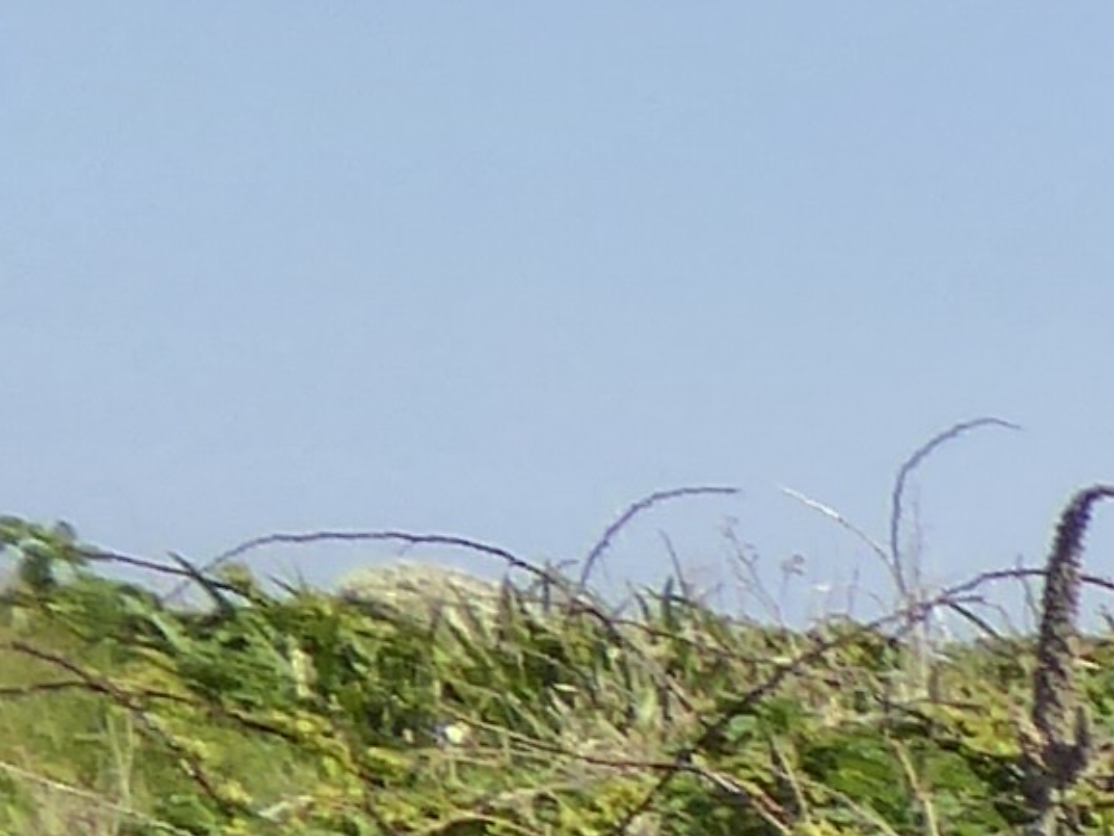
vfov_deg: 7.9
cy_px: 2421
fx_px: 5344
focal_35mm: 166
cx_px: 3845
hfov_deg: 8.7
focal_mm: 4.3
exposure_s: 1/800
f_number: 3.3
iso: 125
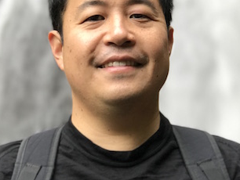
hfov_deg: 21.1
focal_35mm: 93
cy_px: 82
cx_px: 119
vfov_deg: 15.9
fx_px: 645
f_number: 2.8
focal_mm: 6.6
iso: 32
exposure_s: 1/60
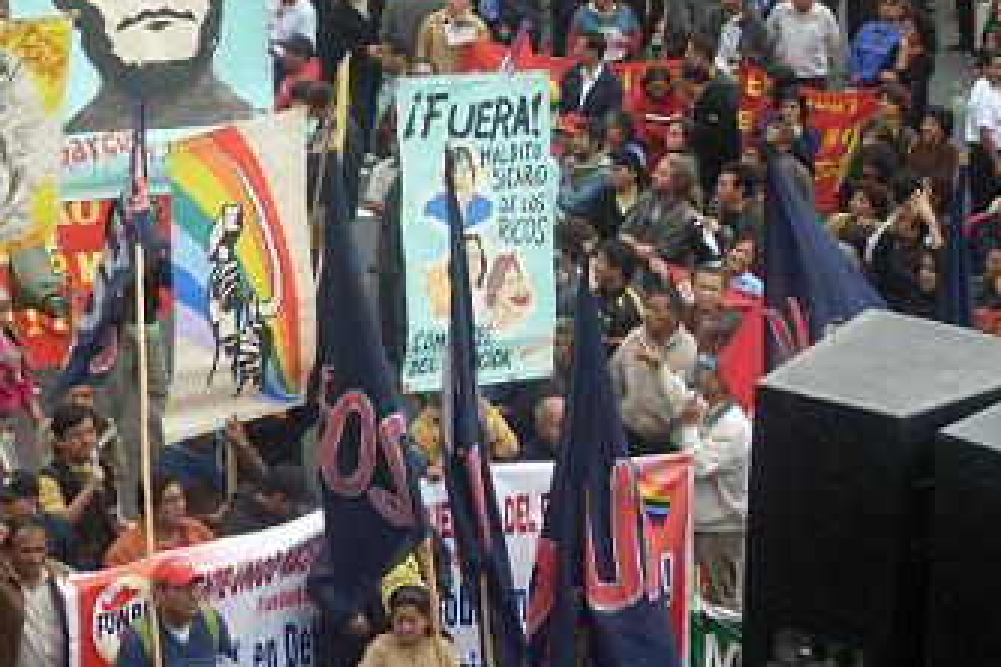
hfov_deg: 15.1
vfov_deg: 10.1
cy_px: 257
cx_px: 392
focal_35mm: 136
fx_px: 3781
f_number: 4.4
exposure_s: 1/250
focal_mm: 13.5
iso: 80
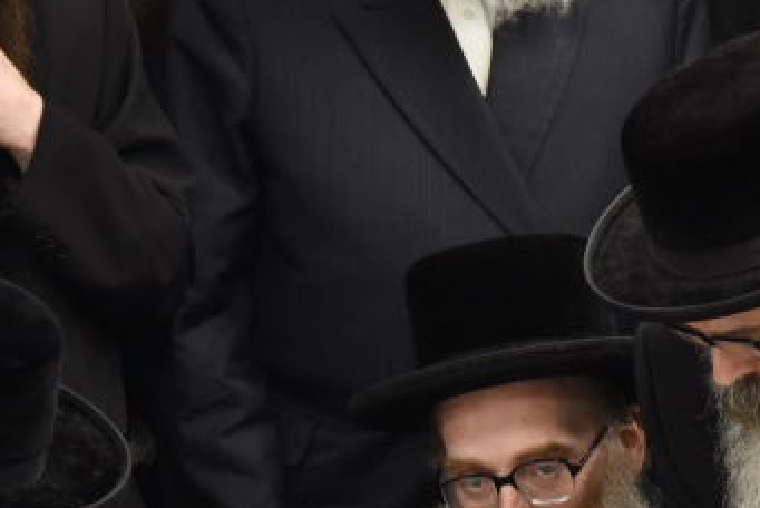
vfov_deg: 3.8
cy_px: 585
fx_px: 7606
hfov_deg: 5.7
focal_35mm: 360
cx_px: 178
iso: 2500
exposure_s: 1/100
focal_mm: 120
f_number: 6.3
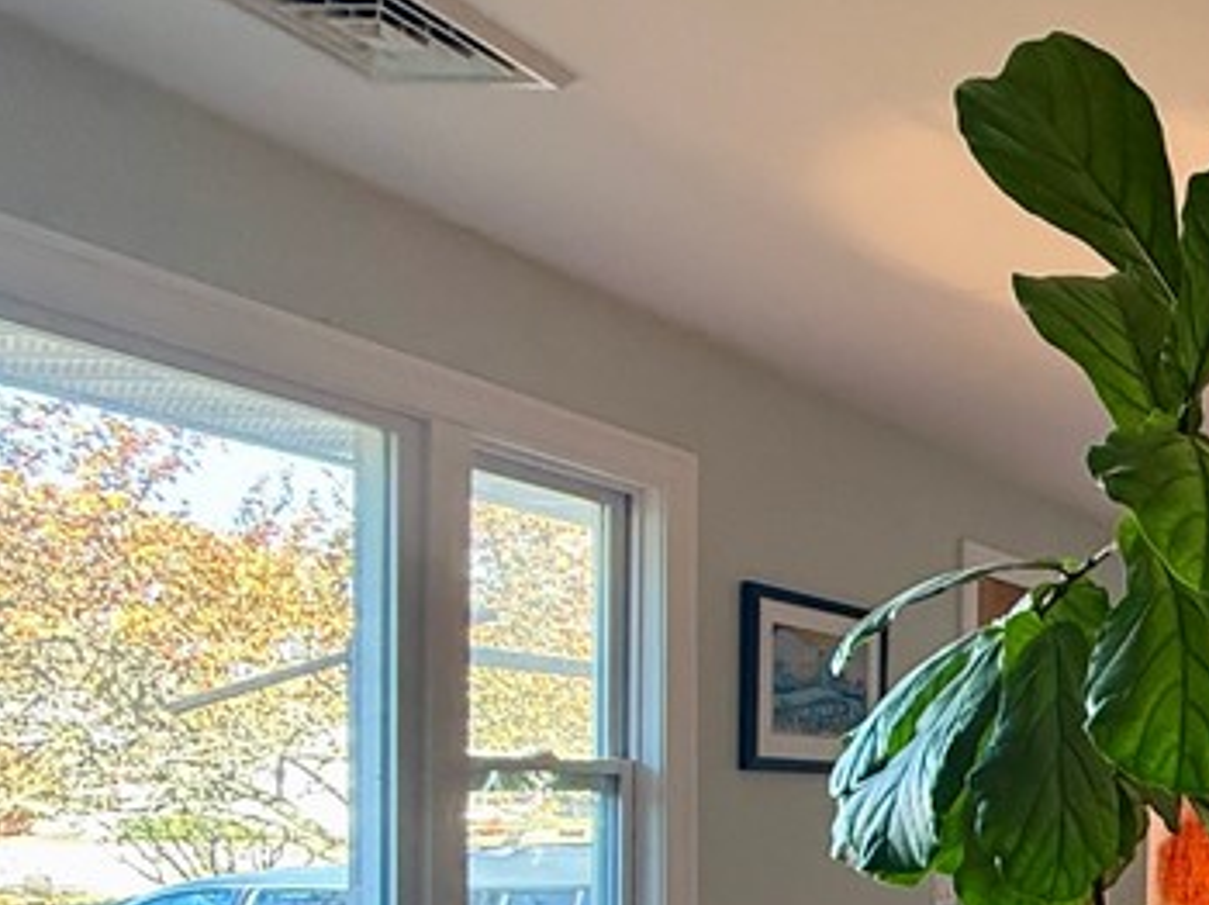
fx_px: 1431
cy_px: 812
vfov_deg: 33.3
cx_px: 1703
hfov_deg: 30.9
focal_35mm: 41
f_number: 2.2
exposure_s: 1/60
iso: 320
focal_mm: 2.22
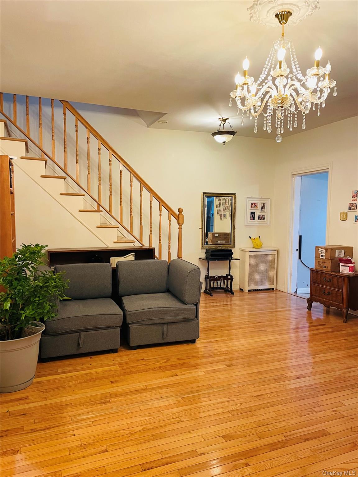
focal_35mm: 26
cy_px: 238
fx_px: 359
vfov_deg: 67.3
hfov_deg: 53.1
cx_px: 179
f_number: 1.6
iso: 500
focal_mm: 4.2
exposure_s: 1/60
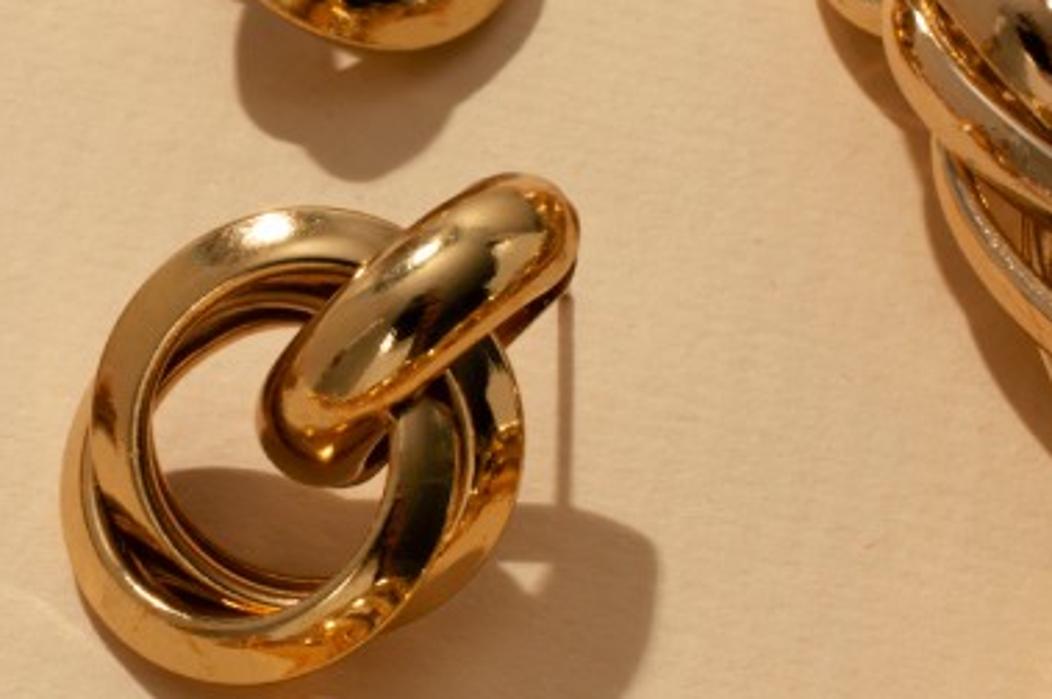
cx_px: 108
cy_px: 336
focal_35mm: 126
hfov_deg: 16.1
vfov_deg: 10.9
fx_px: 3679
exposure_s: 1/100
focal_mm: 35
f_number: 18
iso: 100
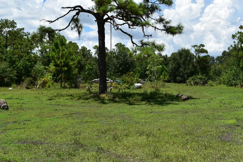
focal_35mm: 43
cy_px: 82
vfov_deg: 31.2
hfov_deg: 45.4
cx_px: 137
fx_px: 290
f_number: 11
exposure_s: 1/500
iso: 320
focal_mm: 18
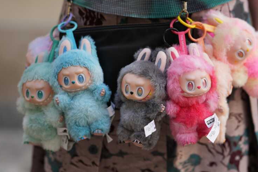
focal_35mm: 123
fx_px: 882
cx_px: 164
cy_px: 79
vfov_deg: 11.1
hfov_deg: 16.6
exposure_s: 1/1000
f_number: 2
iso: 160
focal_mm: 83
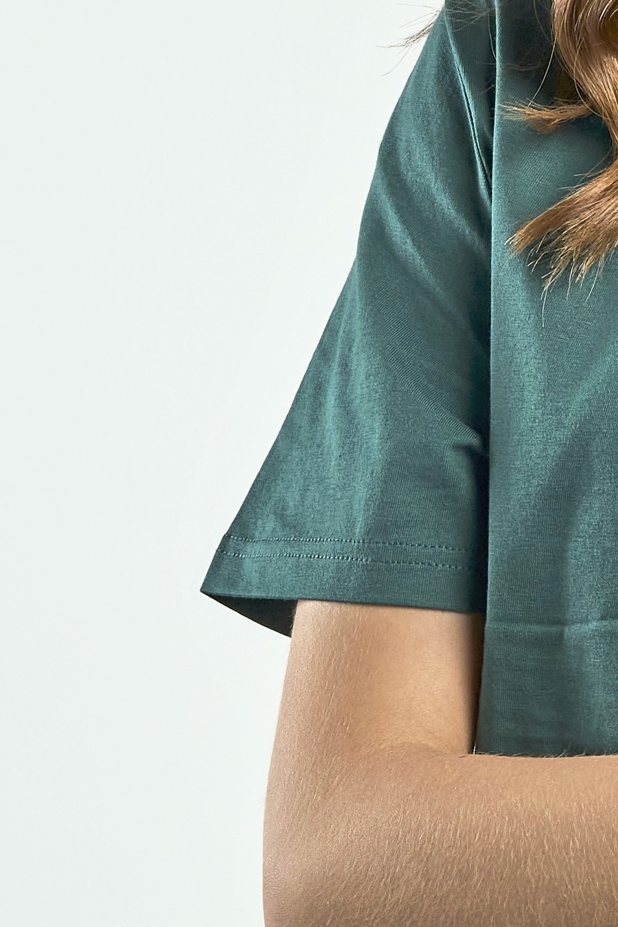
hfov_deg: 5.0
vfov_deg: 7.5
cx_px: 919
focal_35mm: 273
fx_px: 7029
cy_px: -71
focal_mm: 50
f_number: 9
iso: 320
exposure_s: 1/160
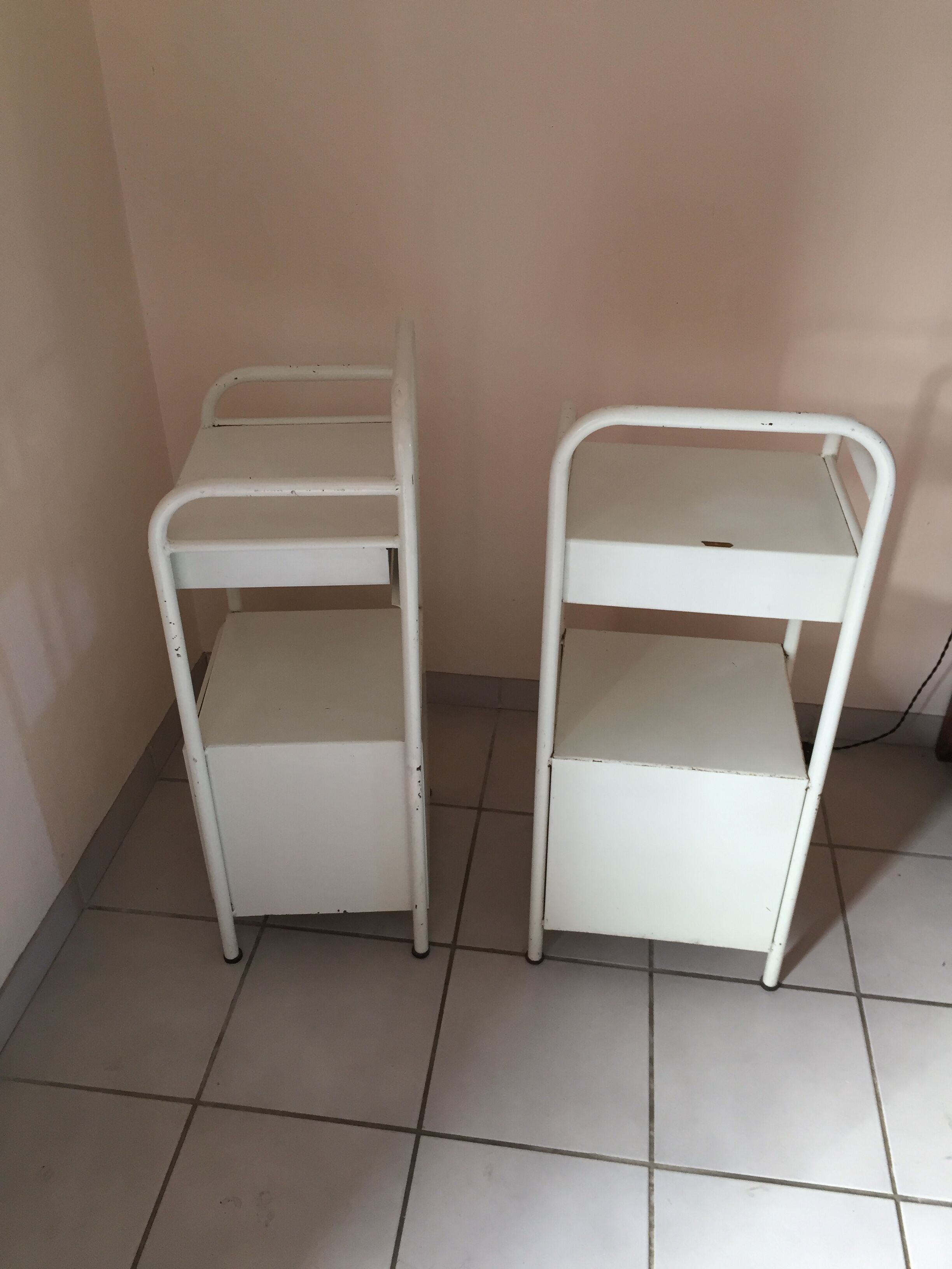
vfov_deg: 61.7
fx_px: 1063
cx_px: 476
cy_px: 634
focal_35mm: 29
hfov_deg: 48.2
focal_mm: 4.15
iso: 80
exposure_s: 1/33
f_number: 2.2
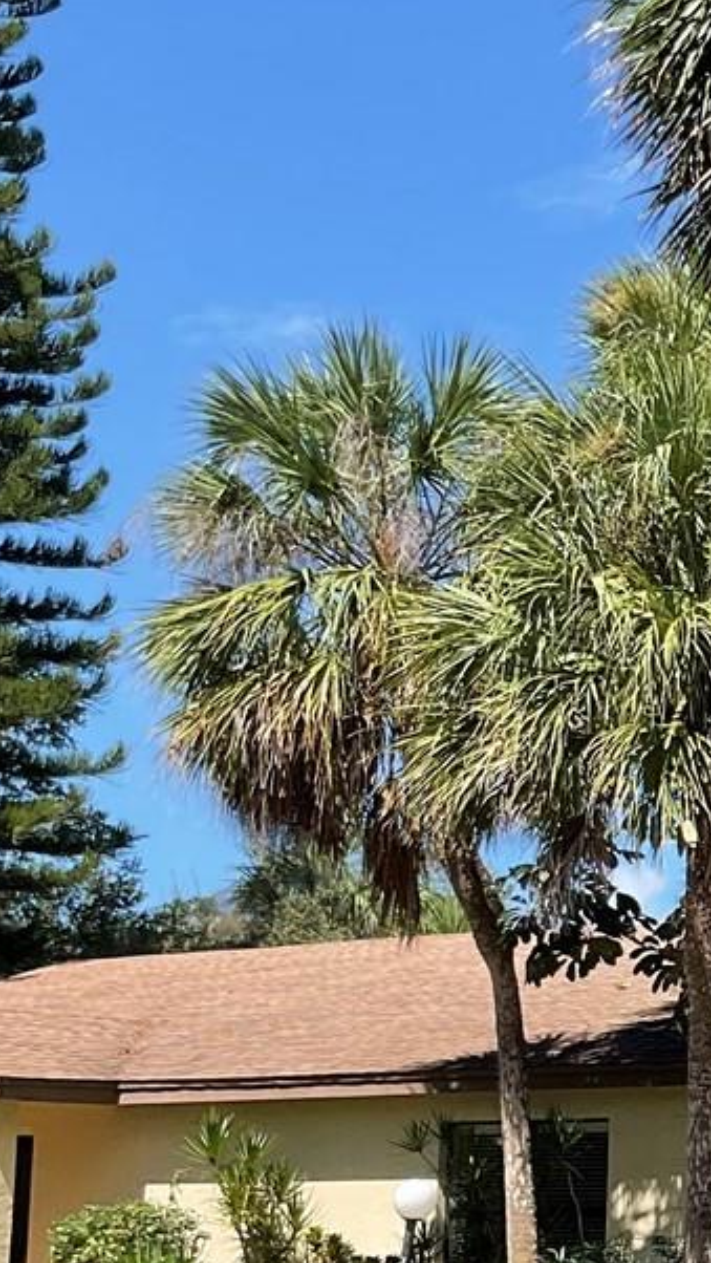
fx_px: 2813
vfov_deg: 25.1
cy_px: 869
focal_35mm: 84
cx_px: 1040
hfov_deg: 13.6
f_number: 1.8
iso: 16
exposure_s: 1/944
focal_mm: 3
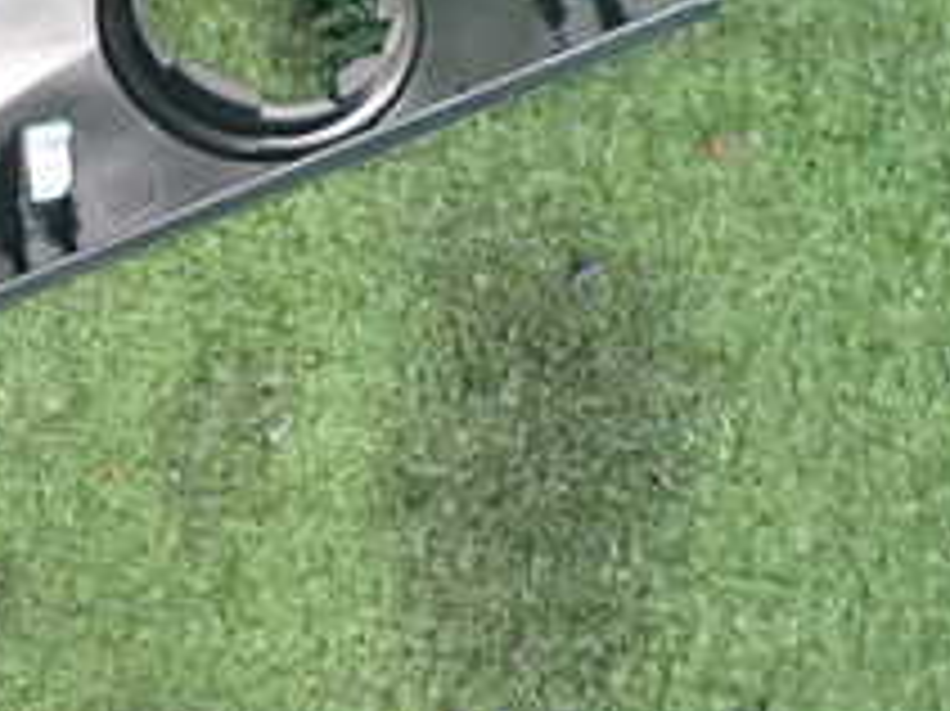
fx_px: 1947
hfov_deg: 24.5
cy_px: -45
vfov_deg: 19.9
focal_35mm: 71
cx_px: -230
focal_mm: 4.5
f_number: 2
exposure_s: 1/30
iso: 500
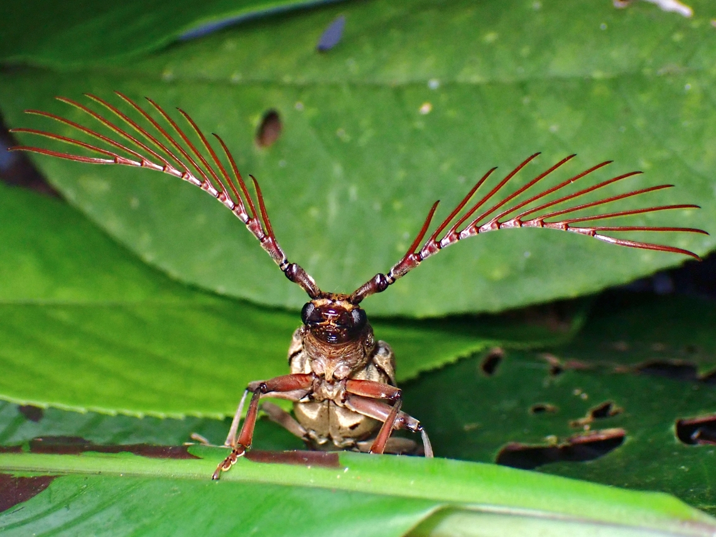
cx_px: 358
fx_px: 1034
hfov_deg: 38.2
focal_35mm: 50
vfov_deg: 29.1
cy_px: 268
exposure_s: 1/50
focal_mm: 9.01
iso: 800
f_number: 9
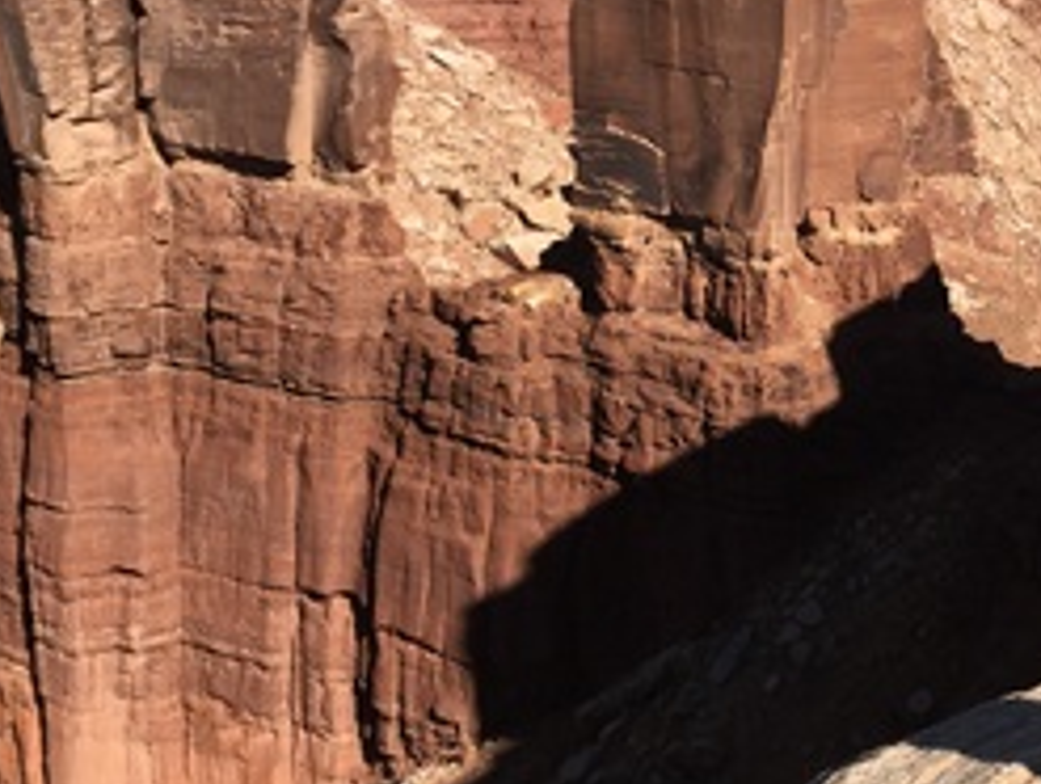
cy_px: 211
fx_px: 2259
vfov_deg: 19.6
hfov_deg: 24.6
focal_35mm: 75
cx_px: 1071
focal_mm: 4.15
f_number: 2.2
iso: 25
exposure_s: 1/1923
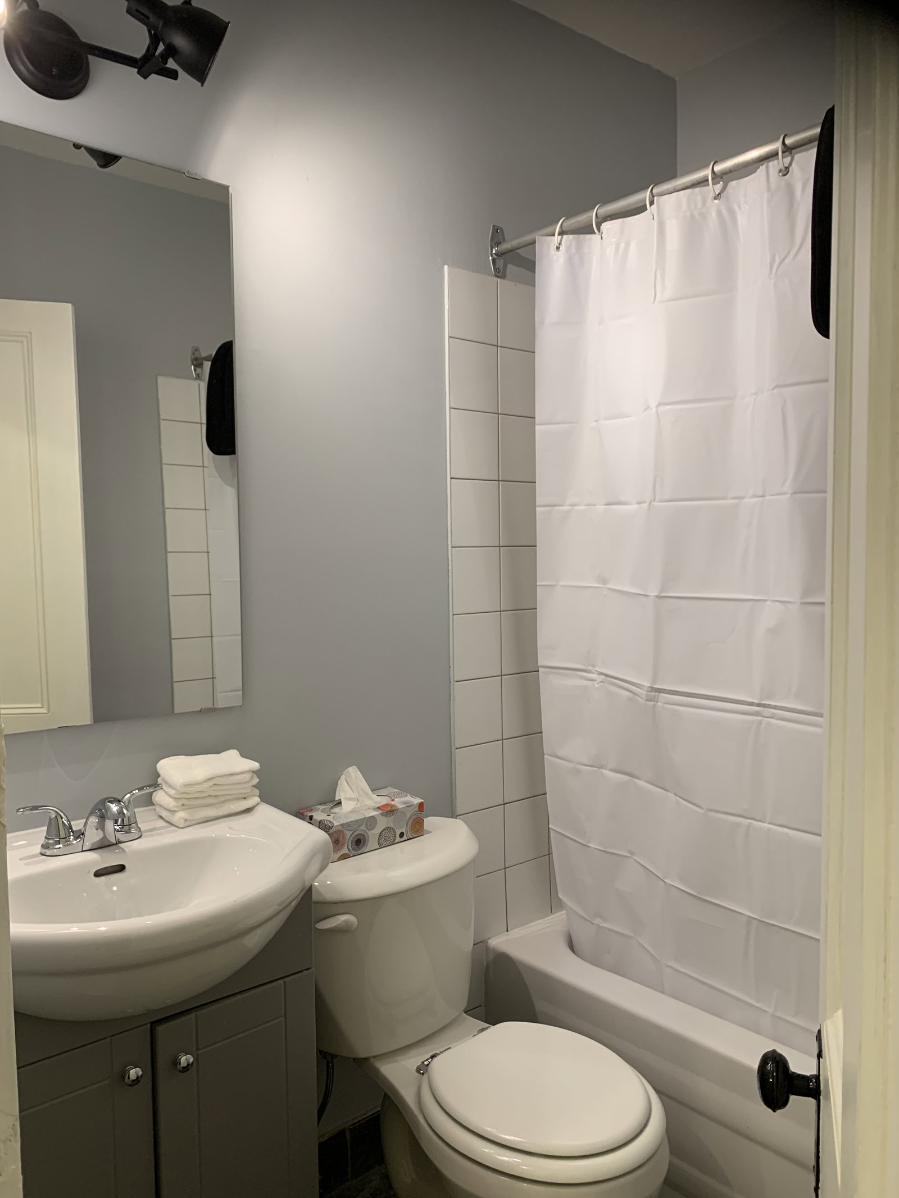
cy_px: 599
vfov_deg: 67.3
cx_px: 450
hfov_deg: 53.1
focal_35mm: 26
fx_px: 900
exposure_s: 1/60
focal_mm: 4.25
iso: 100
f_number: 1.8
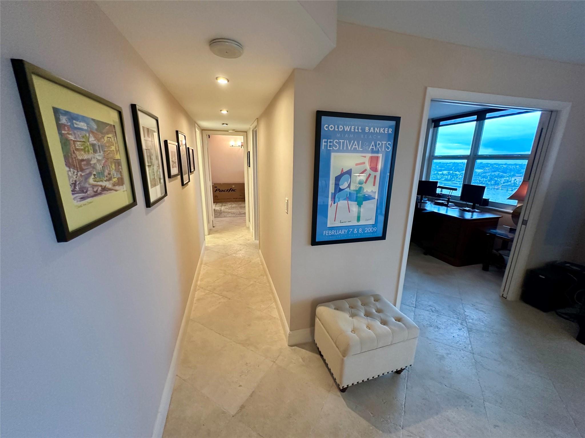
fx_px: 237
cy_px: 219
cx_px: 292
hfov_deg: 102.1
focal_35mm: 14
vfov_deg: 85.7
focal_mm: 2.22
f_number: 2.2
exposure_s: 1/60
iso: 400
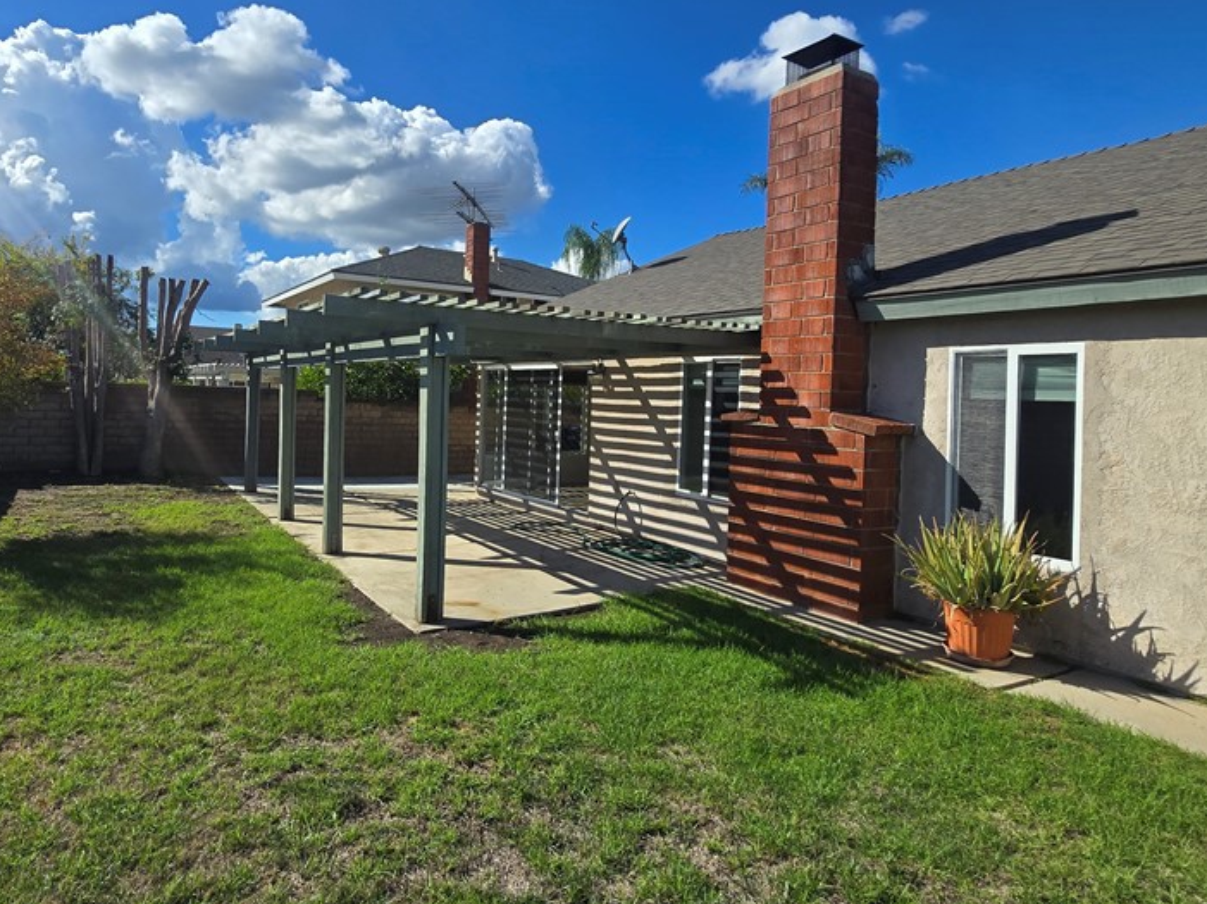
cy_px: 406
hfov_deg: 83.3
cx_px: 461
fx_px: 662
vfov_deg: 68.5
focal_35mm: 19
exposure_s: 1/3455
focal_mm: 2.2
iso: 50
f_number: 2.2
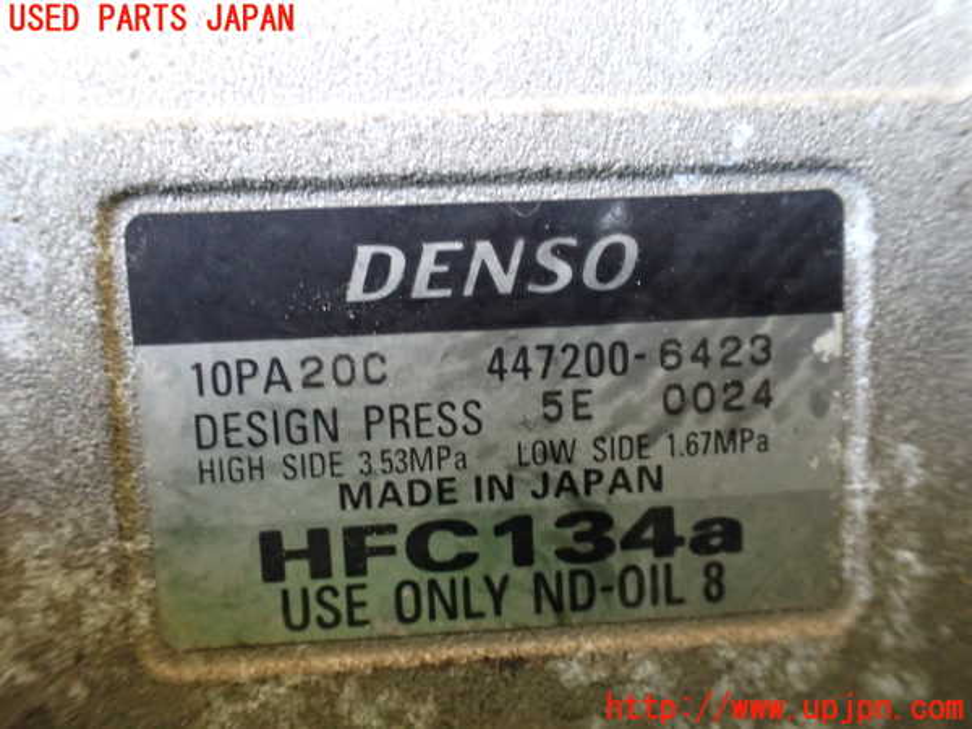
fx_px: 842
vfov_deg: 46.8
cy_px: 364
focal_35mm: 30
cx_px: 486
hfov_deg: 60.0
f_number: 2.3
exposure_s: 1/30
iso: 800
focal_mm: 5.4
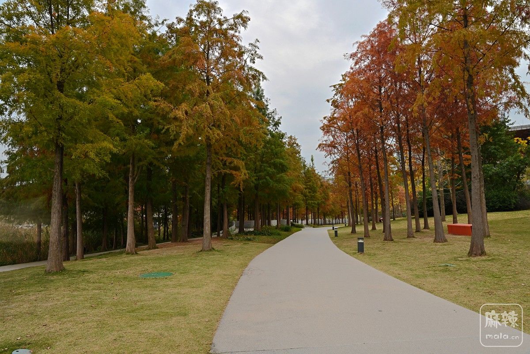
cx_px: 265
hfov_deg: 70.4
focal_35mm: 26
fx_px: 375
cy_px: 177
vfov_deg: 50.4
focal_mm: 25.5
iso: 100
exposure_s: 8
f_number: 10
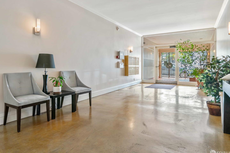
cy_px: 77
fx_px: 141
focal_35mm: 22
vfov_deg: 57.2
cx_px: 115
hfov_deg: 78.6
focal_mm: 21
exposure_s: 1/6
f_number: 10
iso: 640
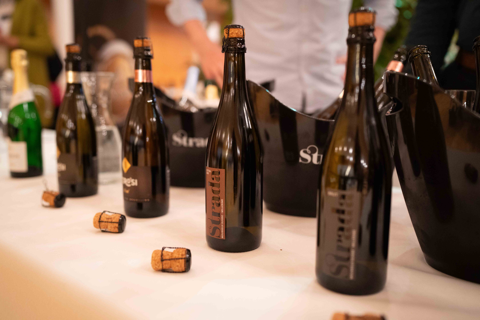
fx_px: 467
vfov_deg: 37.9
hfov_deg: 54.4
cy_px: 160
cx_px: 240
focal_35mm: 35
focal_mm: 35
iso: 4000
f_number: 2
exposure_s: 1/160
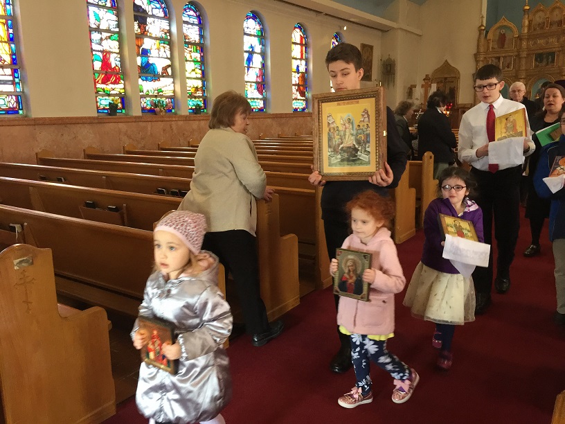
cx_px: 282
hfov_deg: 61.7
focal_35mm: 29
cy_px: 212
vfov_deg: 48.2
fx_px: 473
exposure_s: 1/15
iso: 100
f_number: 2.2
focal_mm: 4.15
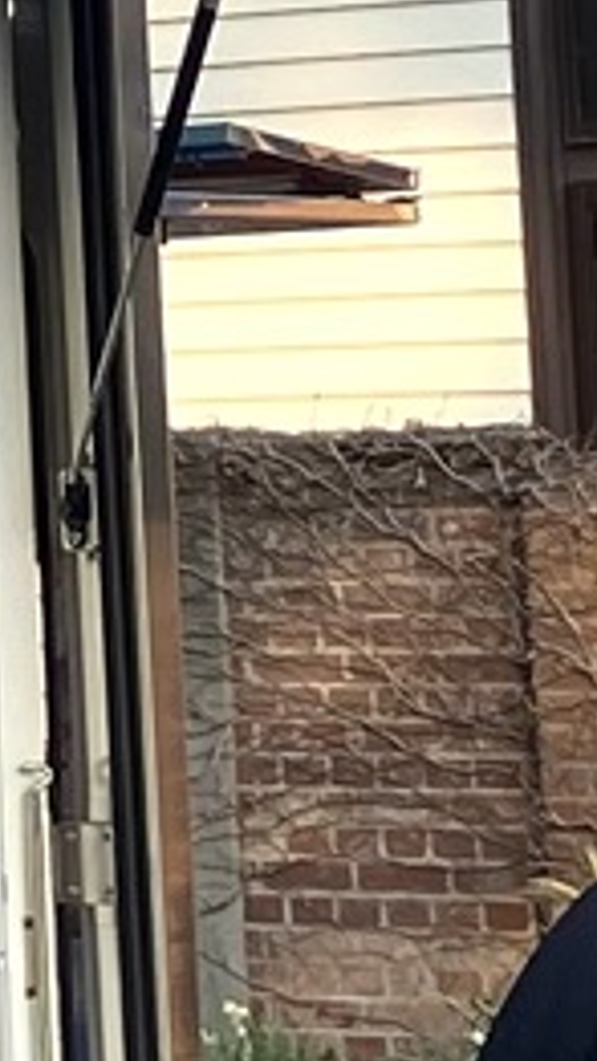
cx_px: 8
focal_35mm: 234
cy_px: -463
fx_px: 6579
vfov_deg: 9.0
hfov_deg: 5.2
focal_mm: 3.99
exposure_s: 1/600
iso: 32
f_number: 1.8
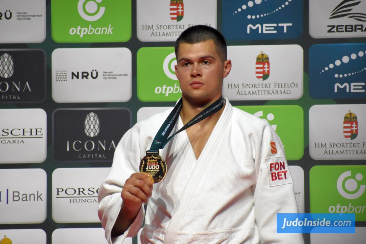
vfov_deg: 3.4
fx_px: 4118
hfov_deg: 5.1
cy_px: 122
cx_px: 183
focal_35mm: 405
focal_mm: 270
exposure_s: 1/800
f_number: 7.1
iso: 6400
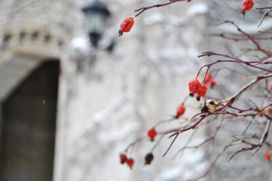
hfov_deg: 24.6
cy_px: 90
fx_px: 623
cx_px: 136
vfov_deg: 16.5
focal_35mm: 82
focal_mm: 55
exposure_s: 1/80
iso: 200
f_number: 5.6
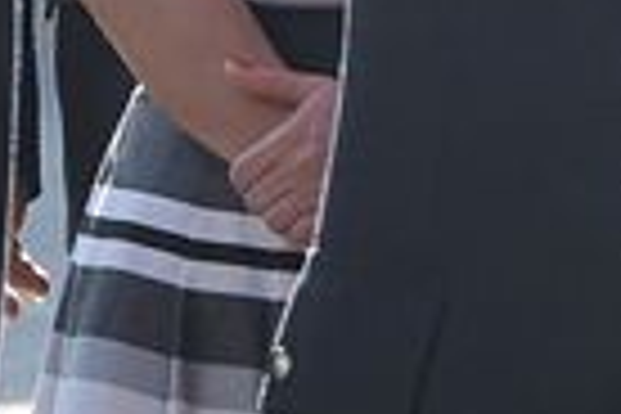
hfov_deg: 3.2
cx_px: 842
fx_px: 11177
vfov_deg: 2.1
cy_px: -443
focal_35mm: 648
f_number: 5.3
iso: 400
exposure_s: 1/400
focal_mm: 70
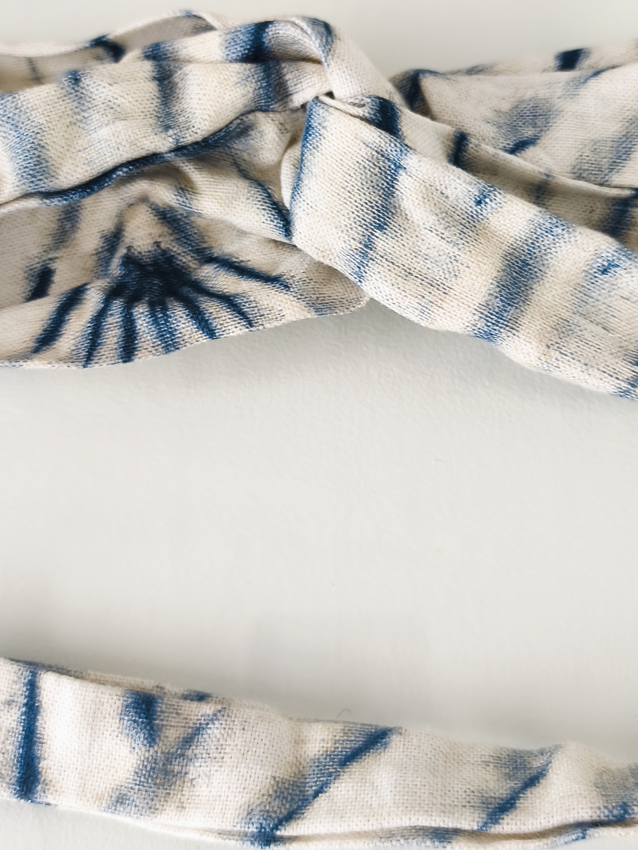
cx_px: 369
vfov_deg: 44.4
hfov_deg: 34.3
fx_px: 1032
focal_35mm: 42
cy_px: 315
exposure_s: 1/15
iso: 50
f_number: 1.65
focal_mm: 6.14
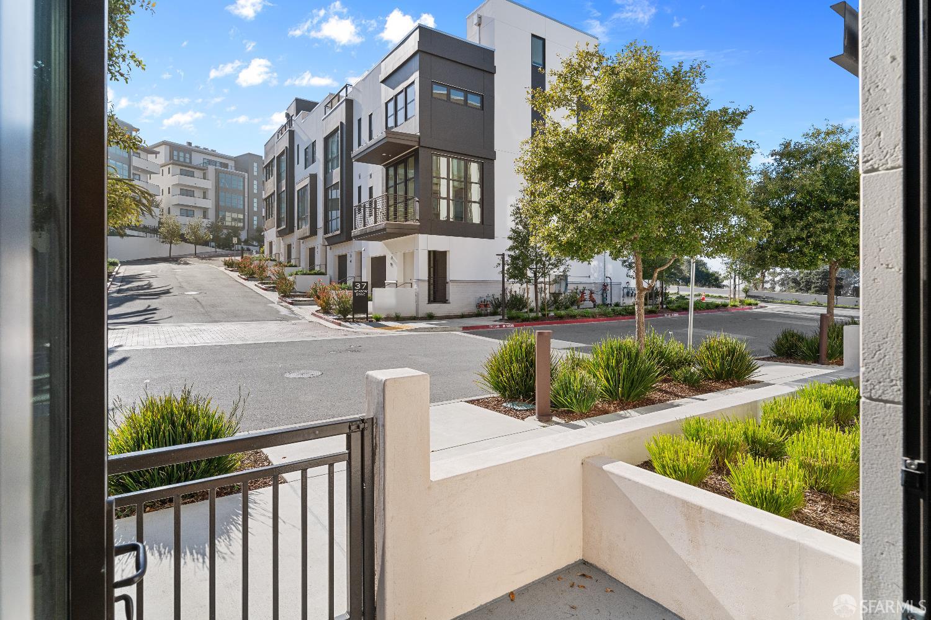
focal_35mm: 18
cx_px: 466
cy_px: 310
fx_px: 465
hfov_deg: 90.0
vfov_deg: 67.4
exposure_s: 1/640
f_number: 8
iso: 400
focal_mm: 18
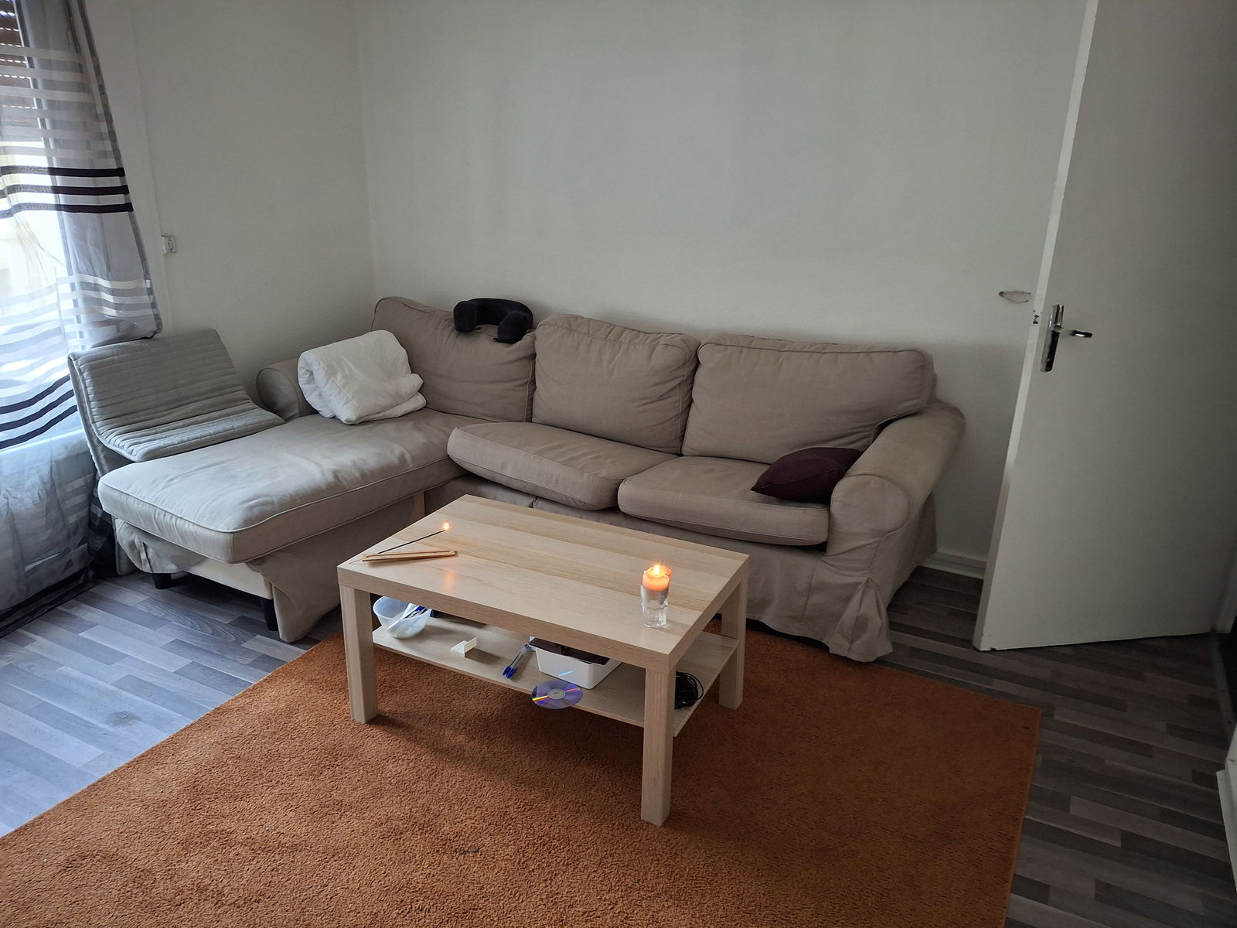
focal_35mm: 25
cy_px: 464
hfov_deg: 69.4
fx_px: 893
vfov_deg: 54.9
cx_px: 618
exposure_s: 1/33
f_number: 1.8
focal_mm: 4.69
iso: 250
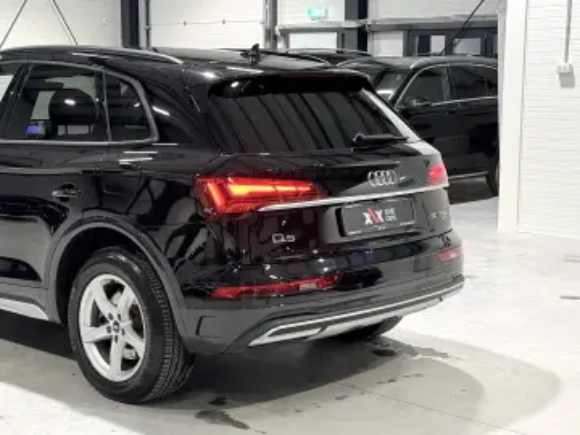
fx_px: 804
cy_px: 218
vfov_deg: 30.3
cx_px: 290
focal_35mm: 48
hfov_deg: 39.7
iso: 160
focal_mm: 6.76
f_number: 1.78
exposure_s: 1/50
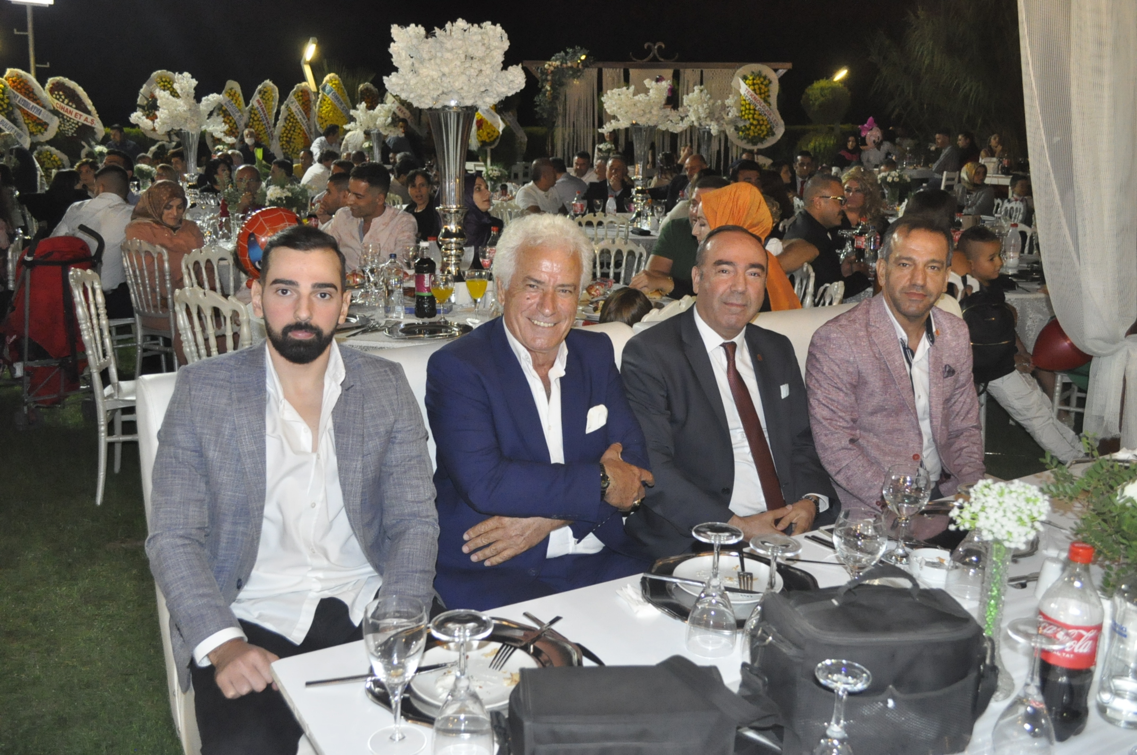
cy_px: 378
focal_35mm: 33
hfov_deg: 57.3
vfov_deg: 39.9
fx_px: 1041
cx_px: 568
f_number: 5.6
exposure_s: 1/60
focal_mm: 22
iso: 3200
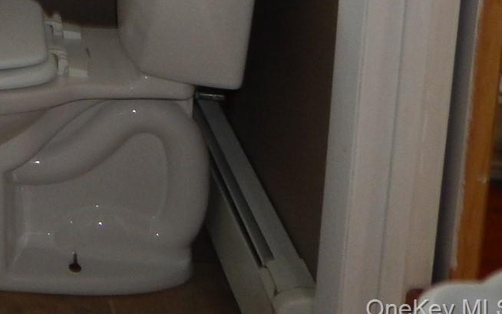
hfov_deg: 22.7
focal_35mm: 73
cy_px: -263
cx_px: -264
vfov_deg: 15.3
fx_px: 999
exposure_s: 1/30
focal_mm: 4
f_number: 3
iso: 180
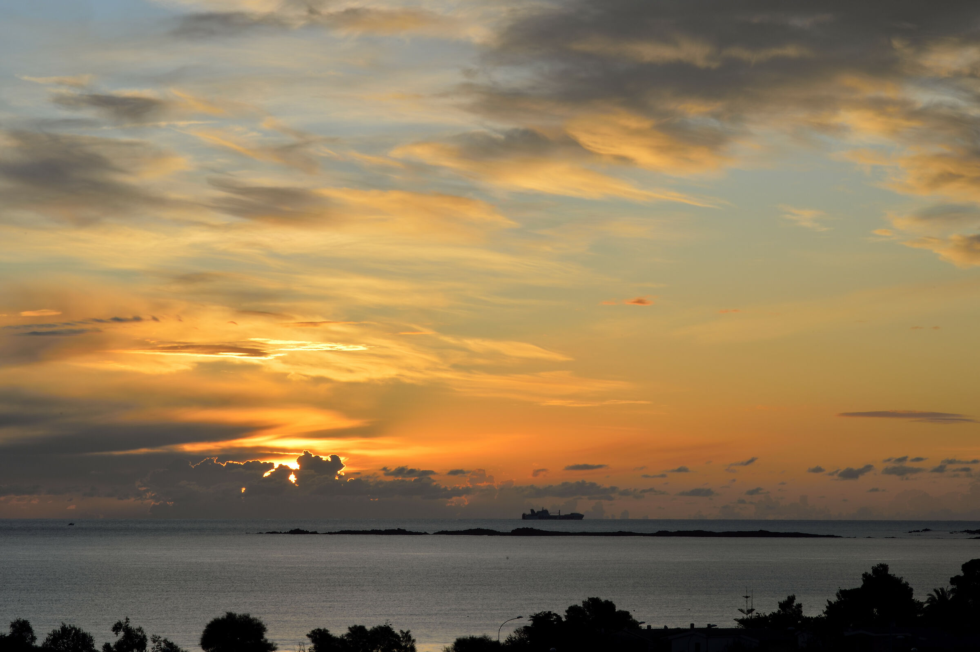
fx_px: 3673
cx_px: 490
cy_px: 326
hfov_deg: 15.2
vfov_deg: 10.1
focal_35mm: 135
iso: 100
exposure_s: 1/8
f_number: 22
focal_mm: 135
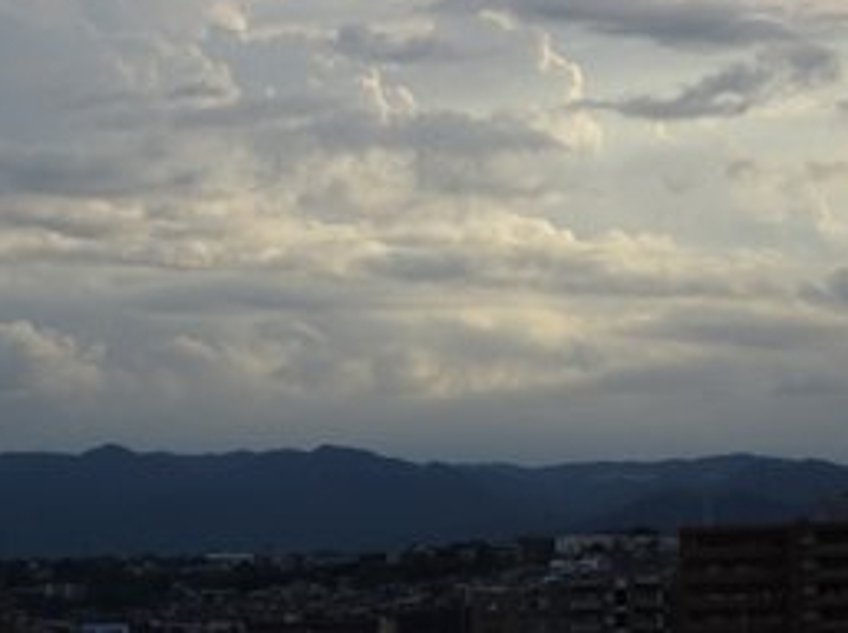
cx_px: 465
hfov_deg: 12.4
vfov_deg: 9.3
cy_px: 175
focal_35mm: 159
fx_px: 3890
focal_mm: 14.54
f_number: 5
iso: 80
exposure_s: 1/400
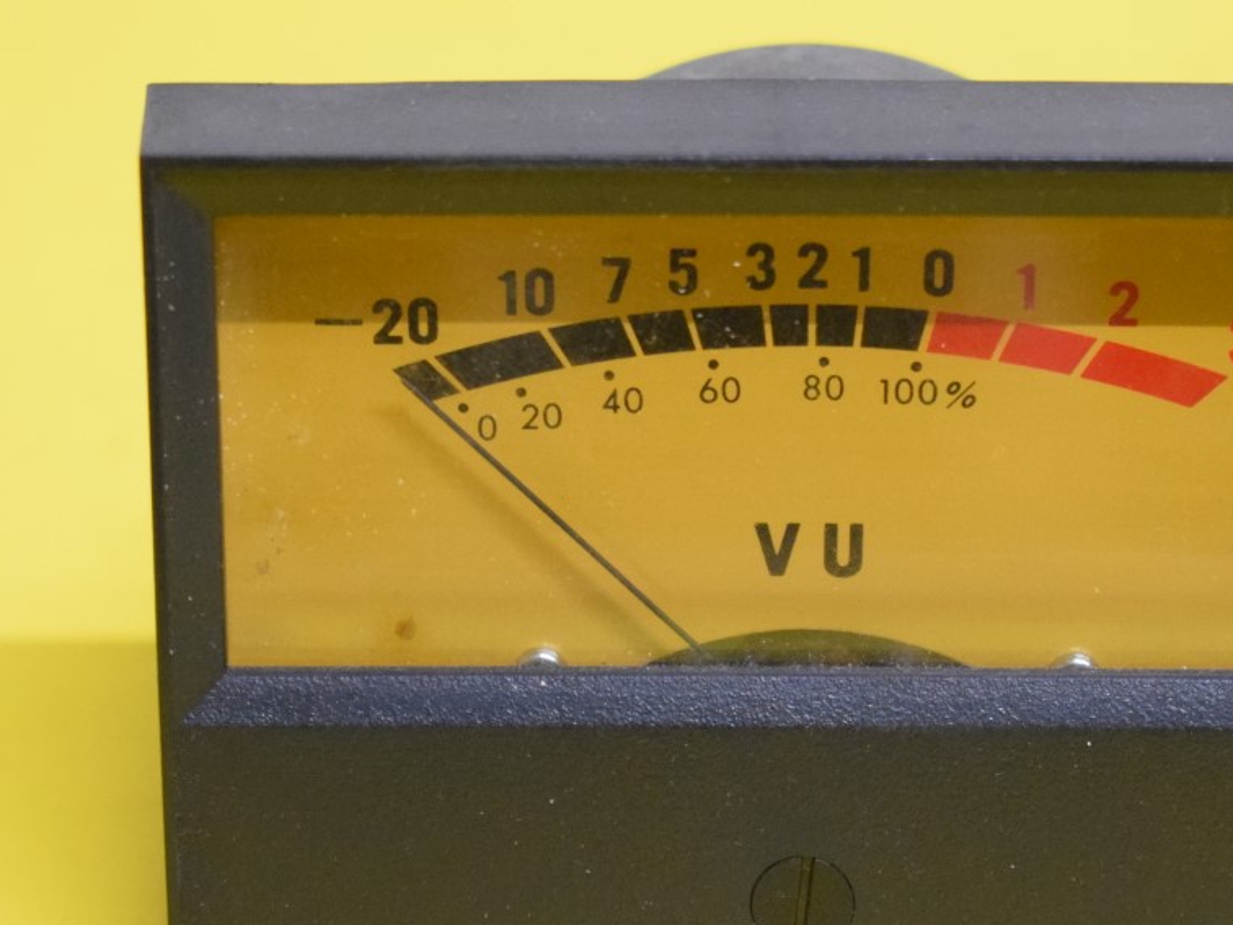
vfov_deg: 10.4
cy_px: 581
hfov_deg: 13.8
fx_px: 5094
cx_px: 698
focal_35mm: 143
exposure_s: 1/100
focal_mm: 50
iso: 3200
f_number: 5.6
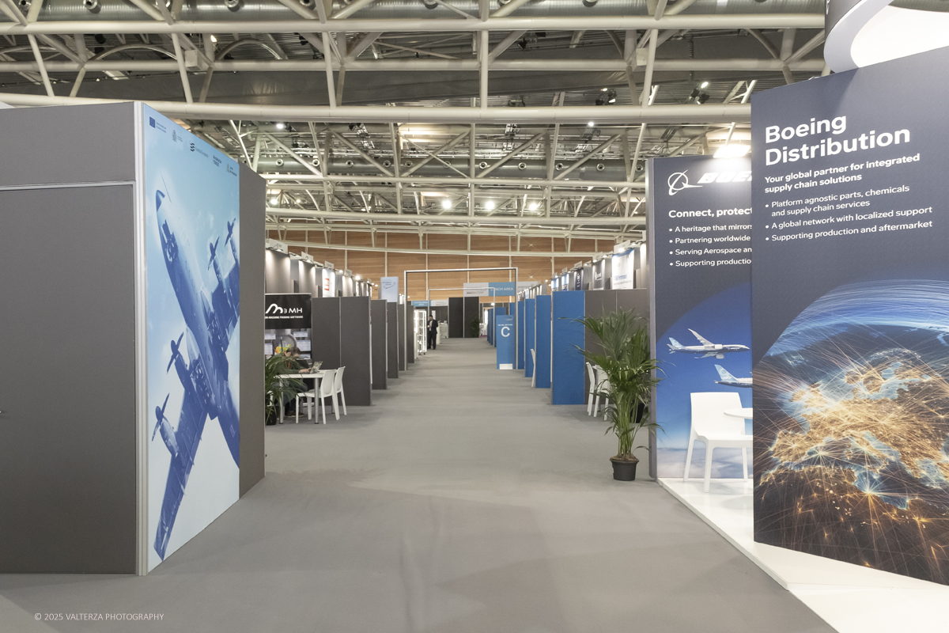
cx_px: 474
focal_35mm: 25
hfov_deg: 71.5
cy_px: 316
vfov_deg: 51.3
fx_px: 659
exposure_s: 1/125
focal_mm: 16.5
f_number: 5
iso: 2500
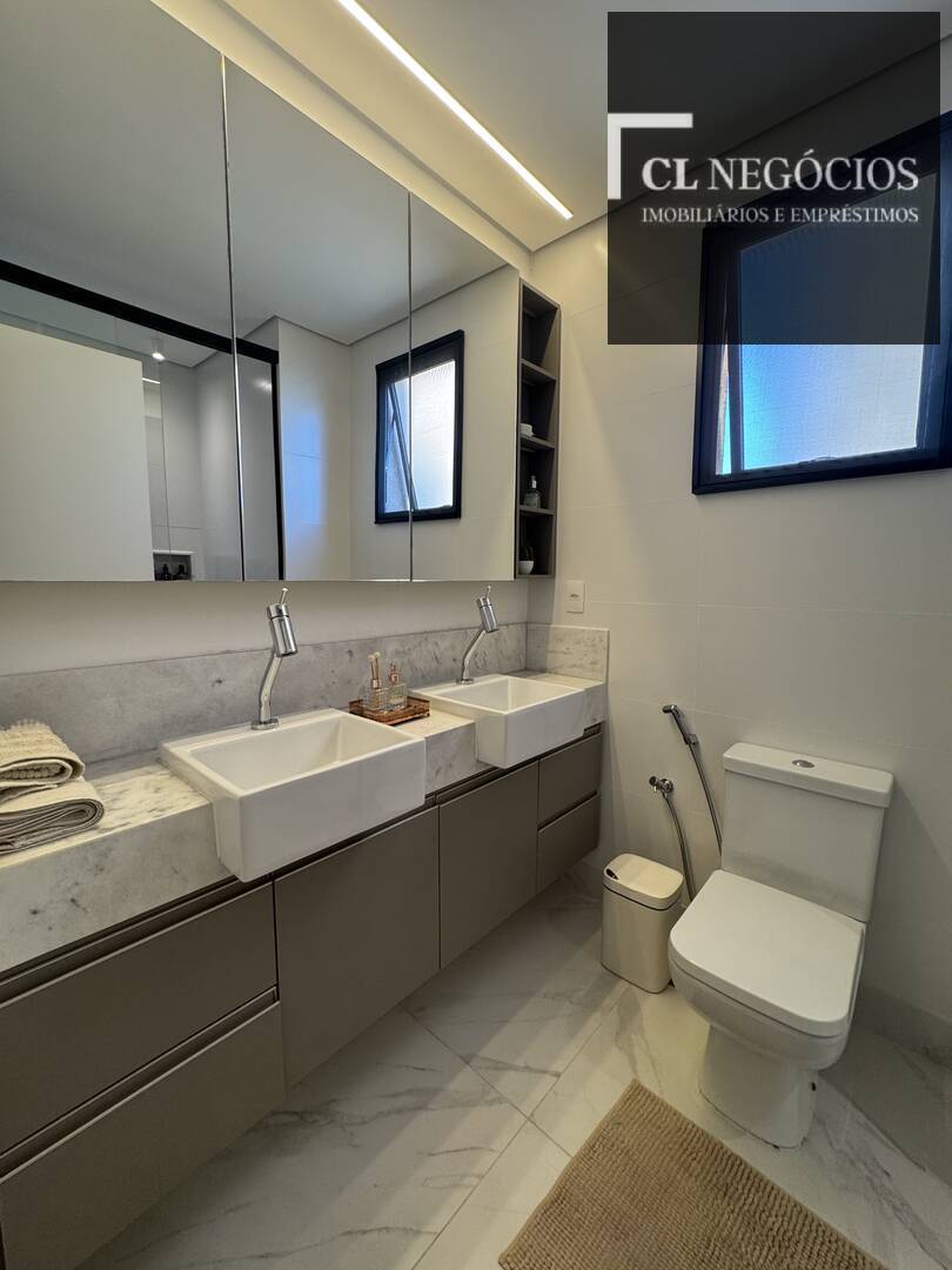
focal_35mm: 14
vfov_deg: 102.1
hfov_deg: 85.7
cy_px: 635
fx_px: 513
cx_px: 476
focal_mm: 2.22
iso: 160
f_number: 2.2
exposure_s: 1/120
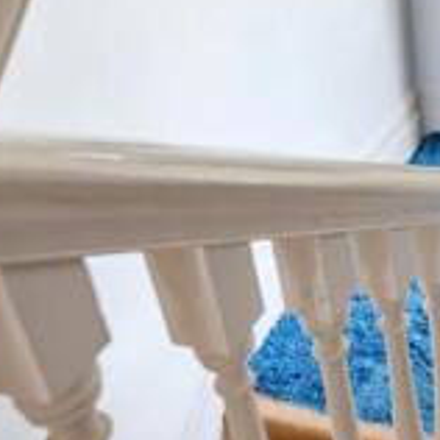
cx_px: 443
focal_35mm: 59
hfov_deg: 27.4
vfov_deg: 29.0
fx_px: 848
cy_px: 182
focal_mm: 23
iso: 400
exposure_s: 1/20
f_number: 6.3
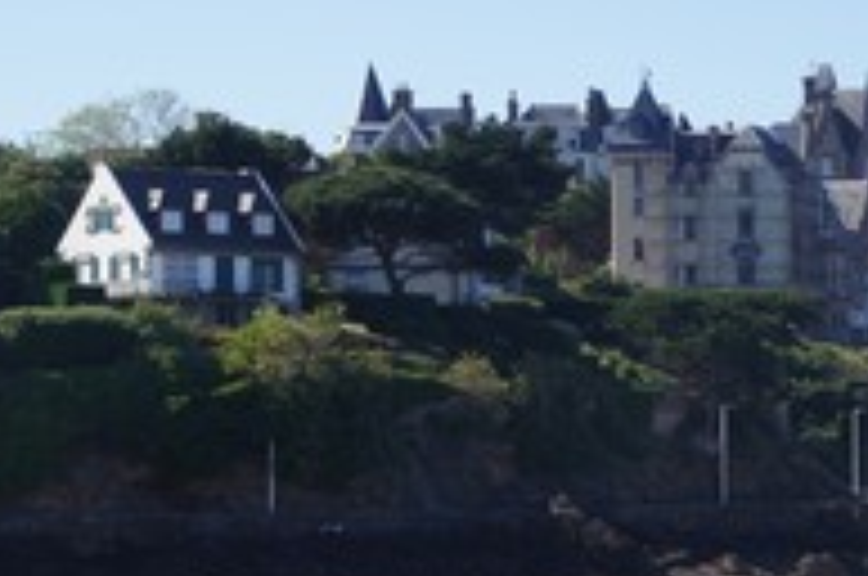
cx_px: 922
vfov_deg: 6.4
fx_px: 5175
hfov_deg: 9.5
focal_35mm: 215
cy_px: 344
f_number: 11
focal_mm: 60
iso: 100
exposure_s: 1/160
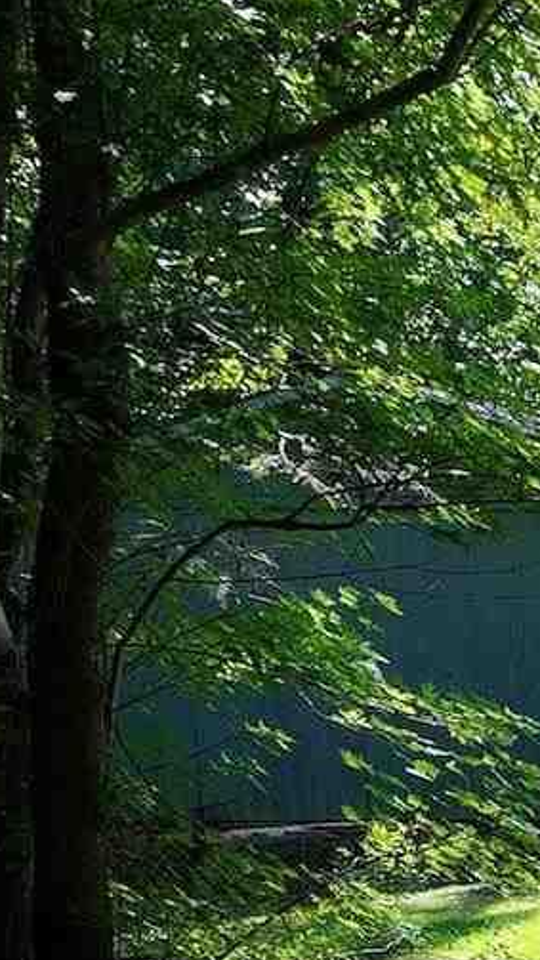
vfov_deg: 15.6
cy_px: 1310
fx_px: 3309
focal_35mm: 130
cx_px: 1994
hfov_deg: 7.4
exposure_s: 1/640
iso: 140
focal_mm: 12.29
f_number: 2.8
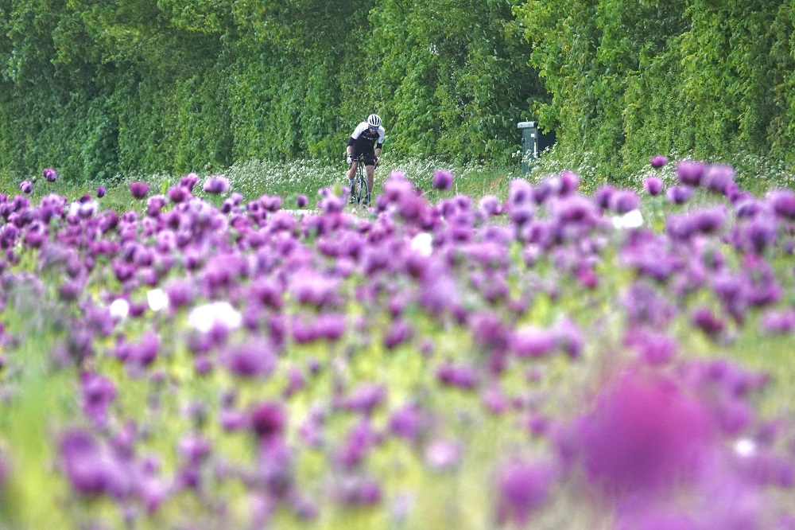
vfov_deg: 2.4
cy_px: 265
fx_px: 12516
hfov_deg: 3.6
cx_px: 398
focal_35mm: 567
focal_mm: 207.88
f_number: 5
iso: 800
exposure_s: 1/2000
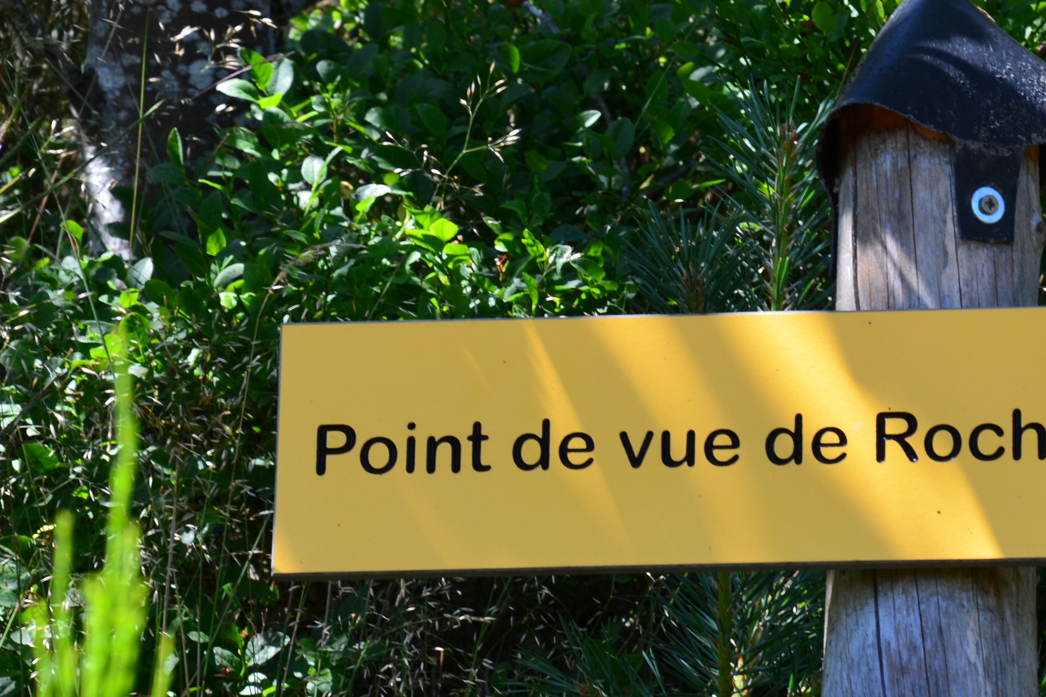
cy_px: 254
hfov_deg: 9.8
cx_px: 894
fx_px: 6072
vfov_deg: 6.6
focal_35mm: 209
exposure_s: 1/80
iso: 200
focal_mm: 80
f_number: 10
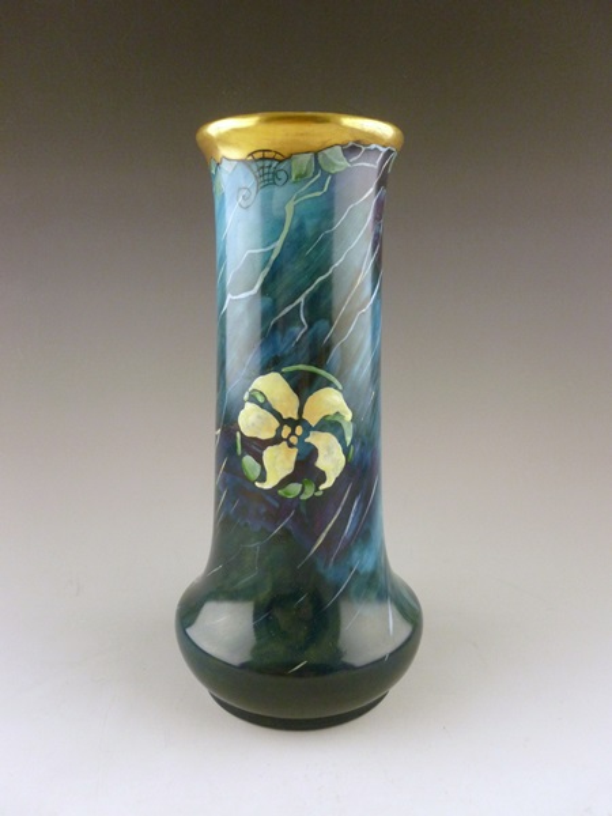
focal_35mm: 28
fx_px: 660
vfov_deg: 63.4
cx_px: 306
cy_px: 408
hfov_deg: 49.7
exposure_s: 1/320
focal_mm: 5
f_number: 3.3
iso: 400
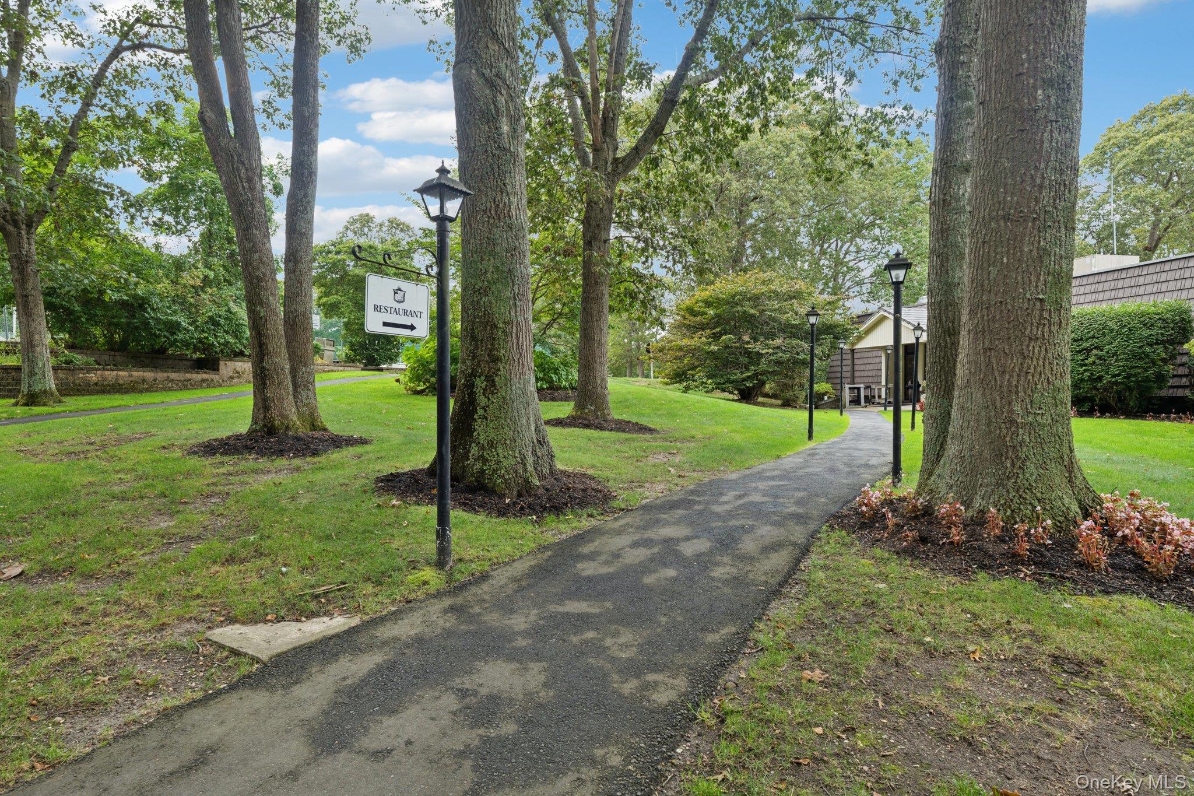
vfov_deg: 64.5
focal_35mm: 19
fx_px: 630
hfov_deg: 86.9
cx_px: 597
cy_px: 398
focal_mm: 19
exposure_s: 1/30
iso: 160
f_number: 9
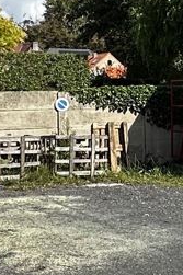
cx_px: 288
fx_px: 710
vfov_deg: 21.9
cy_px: 100
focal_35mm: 93
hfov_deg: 13.7
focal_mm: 2.22
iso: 40
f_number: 2.2
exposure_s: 1/1233
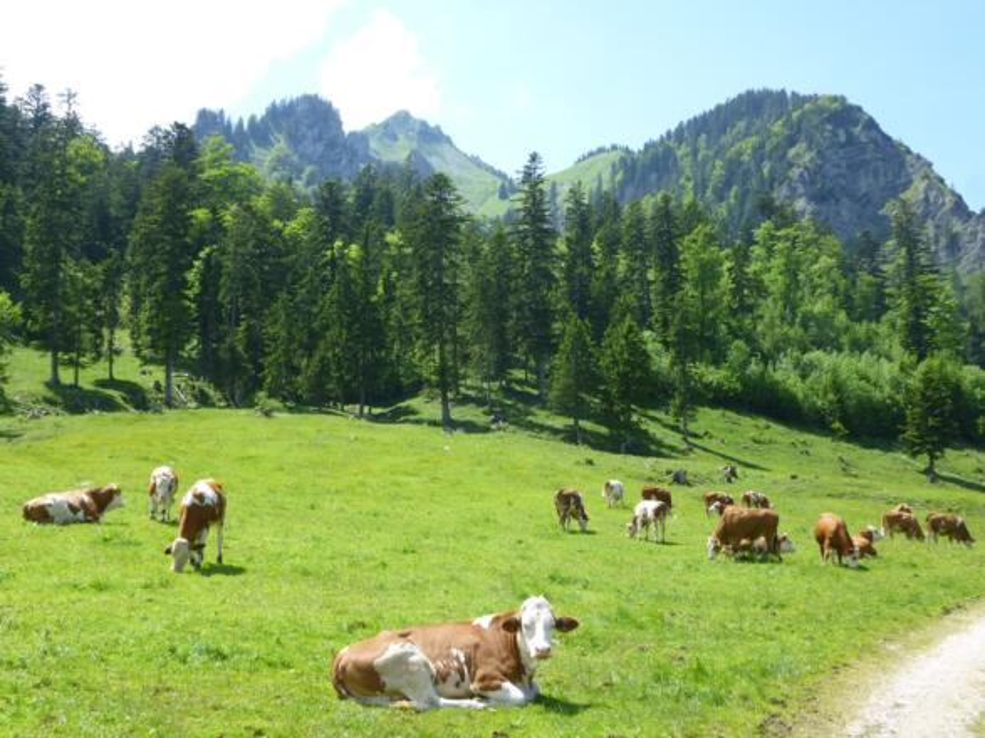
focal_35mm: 39
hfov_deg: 47.9
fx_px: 1110
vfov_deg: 36.8
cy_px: 369
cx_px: 492
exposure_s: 1/320
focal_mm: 6.9
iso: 100
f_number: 3.7
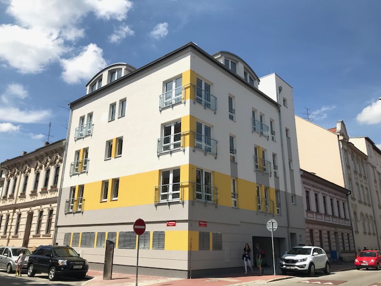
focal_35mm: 28
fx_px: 308
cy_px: 143
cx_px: 190
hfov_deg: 63.4
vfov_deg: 49.7
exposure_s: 1/2398
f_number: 1.8
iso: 20
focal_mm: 3.99
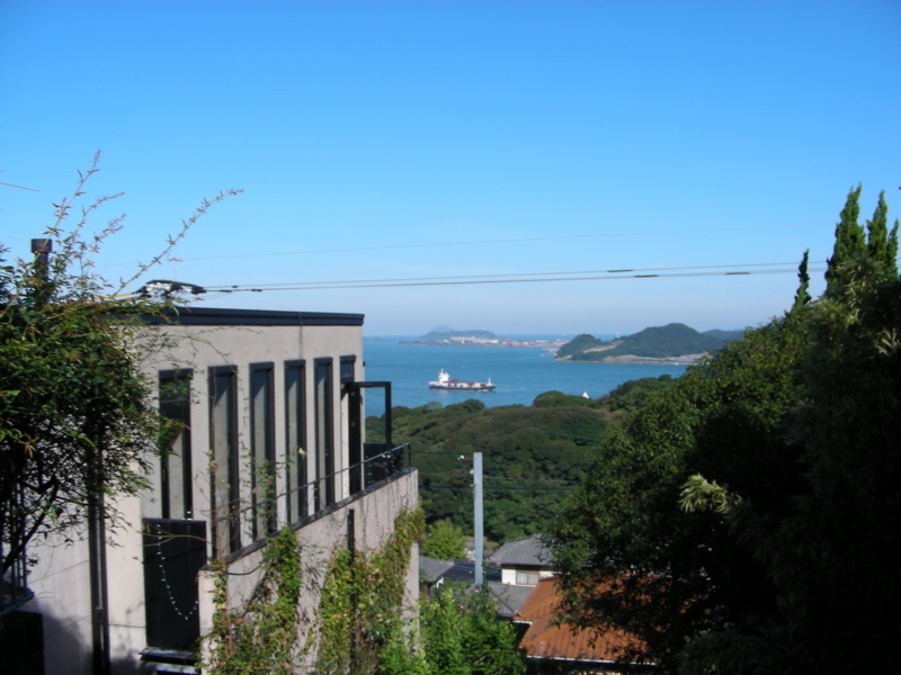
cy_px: 338
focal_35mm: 38
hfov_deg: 49.0
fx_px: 989
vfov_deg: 37.7
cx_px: 450
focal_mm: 6.3
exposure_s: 1/516
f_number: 4
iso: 50
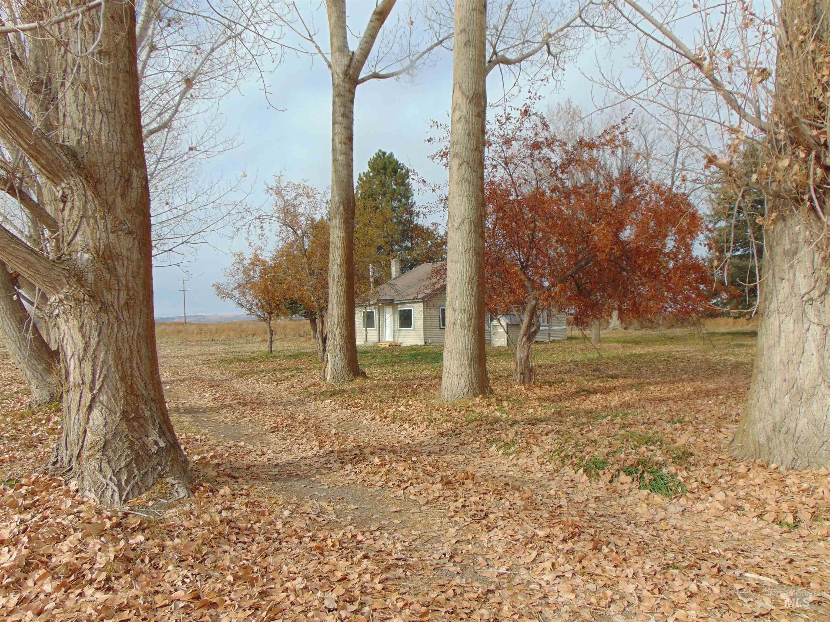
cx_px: 415
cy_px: 311
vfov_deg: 54.9
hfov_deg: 69.4
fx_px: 599
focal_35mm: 25
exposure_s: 1/200
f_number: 7.7
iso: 80
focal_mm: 4.5
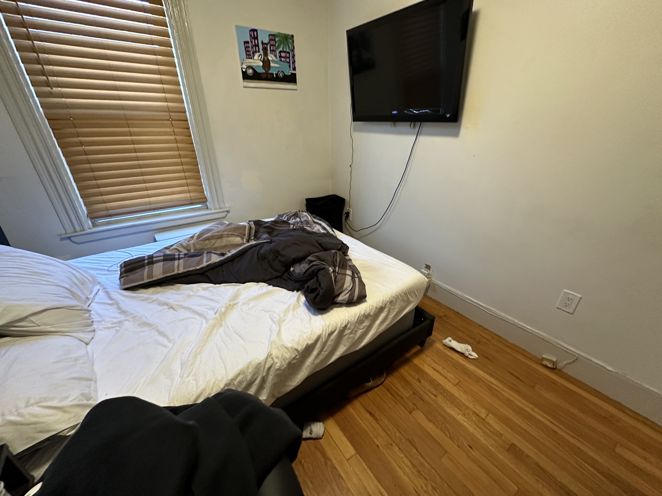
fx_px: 268
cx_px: 331
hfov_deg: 102.1
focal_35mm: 14
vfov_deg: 85.7
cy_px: 248
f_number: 2.2
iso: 250
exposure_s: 1/60
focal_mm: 2.22
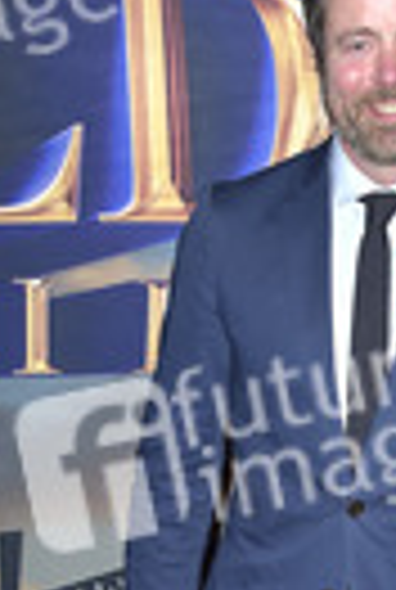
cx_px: 380
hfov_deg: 11.2
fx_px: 2002
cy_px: 671
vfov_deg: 16.2
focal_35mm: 122
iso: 320
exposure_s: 1/250
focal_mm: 40
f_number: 6.3
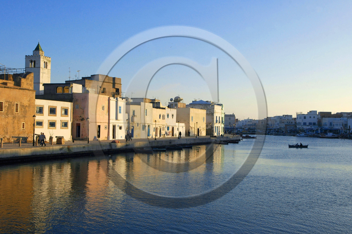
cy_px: 117
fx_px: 440
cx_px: 176
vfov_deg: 29.8
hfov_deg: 43.6
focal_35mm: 45
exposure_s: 1/320
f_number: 9
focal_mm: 30
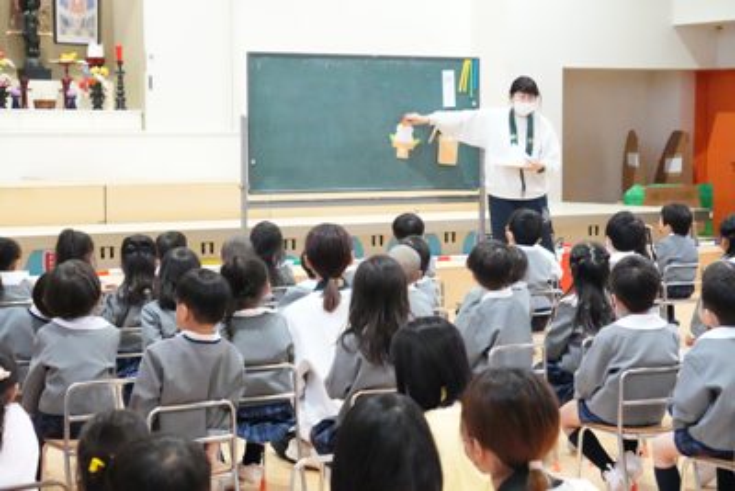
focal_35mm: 82
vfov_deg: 16.6
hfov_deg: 24.6
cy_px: 246
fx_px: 1685
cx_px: 368
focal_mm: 55
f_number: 6.3
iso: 25600
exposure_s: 1/650
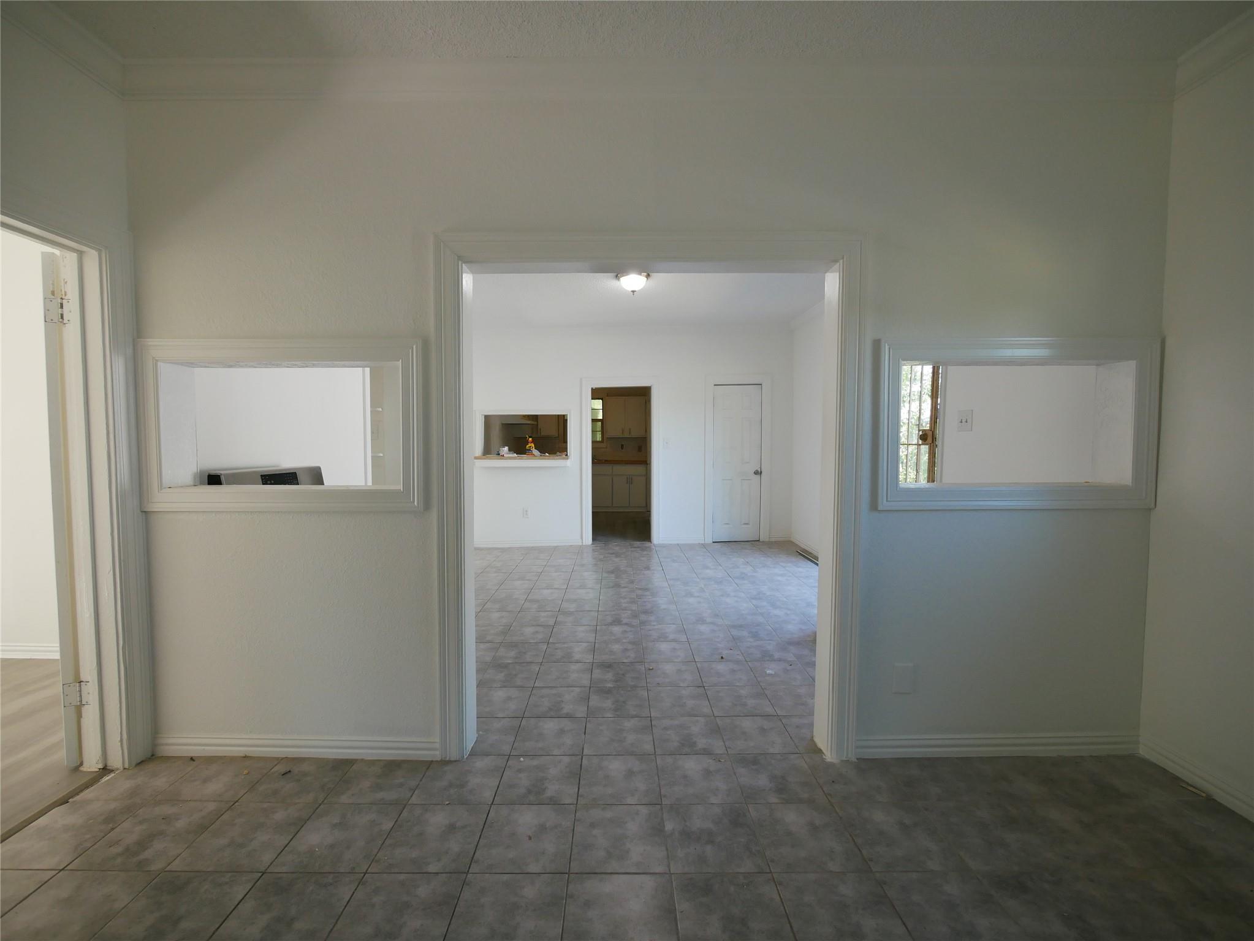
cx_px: 627
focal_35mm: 14
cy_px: 470
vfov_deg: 85.7
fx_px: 507
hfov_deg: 102.0
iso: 400
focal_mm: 7
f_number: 4.5
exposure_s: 1/100
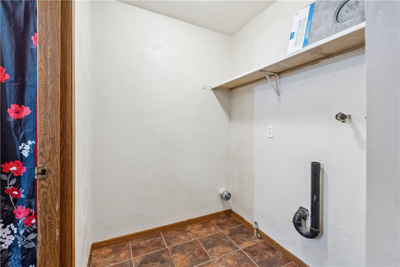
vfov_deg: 77.3
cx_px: 200
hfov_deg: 100.4
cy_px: 134
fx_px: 167
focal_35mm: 15
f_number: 5.6
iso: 1000
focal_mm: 15
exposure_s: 1/30
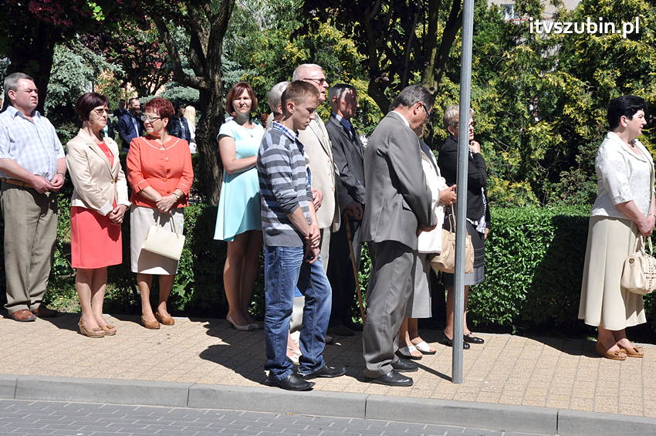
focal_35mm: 68
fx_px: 1229
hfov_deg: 29.9
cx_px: 328
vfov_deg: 20.1
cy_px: 218
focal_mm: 45
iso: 400
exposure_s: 1/640
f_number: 13
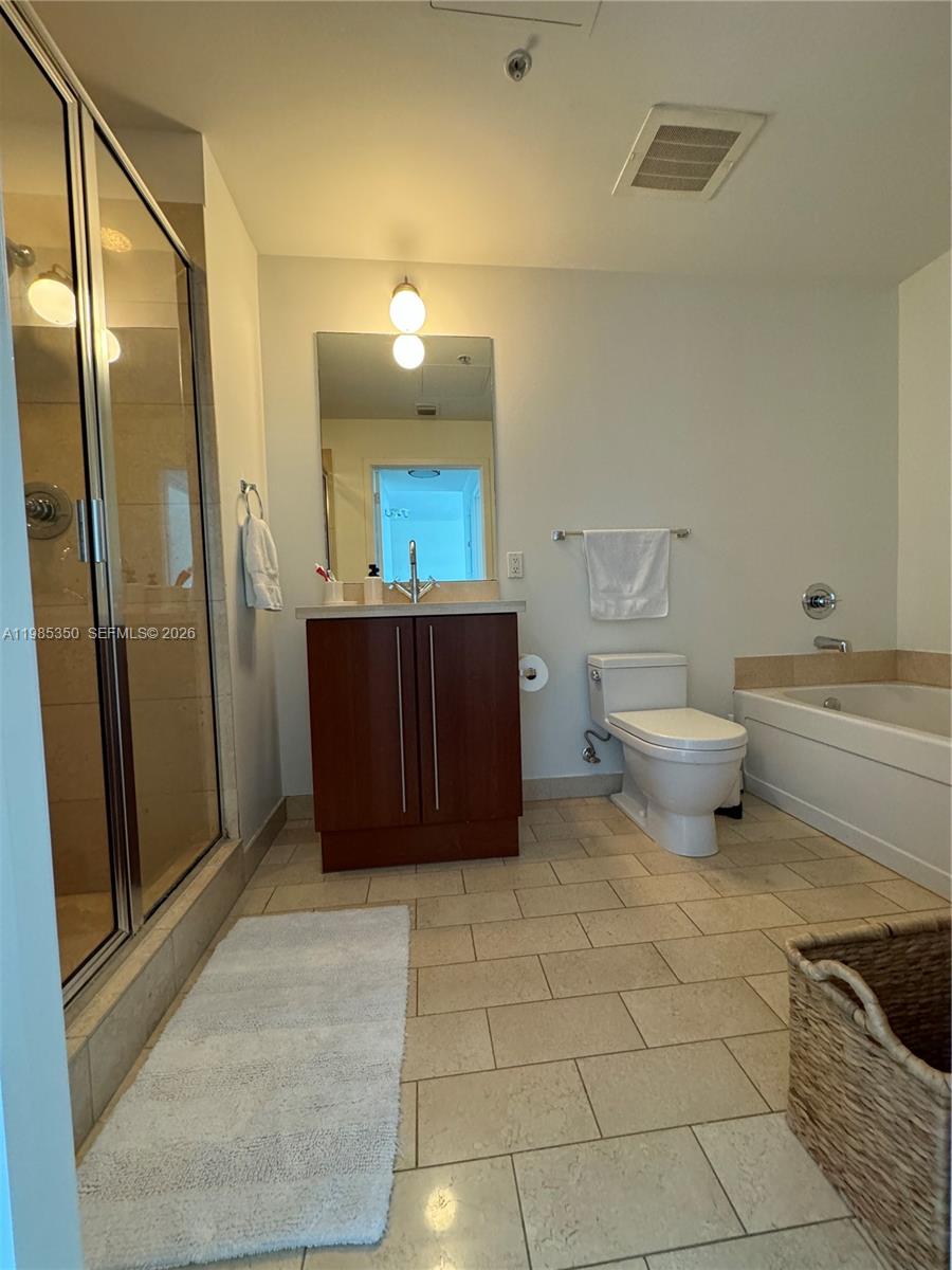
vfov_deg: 102.1
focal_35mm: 14
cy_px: 635
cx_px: 476
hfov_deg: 85.7
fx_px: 513
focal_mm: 2.22
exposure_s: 1/60
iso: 320
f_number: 2.2
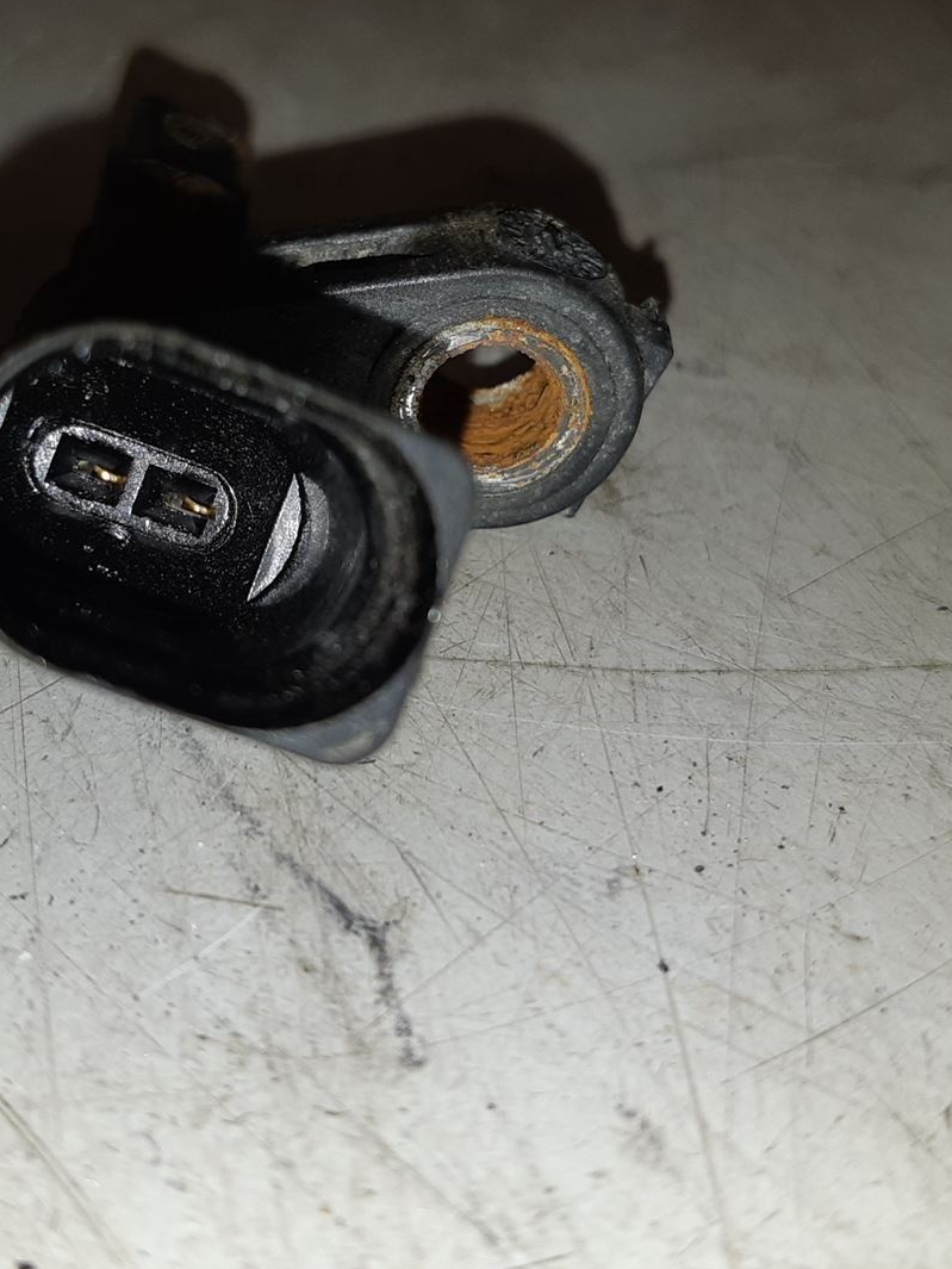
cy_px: 425
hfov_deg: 29.0
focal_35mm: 50
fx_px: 1833
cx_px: 354
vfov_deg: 37.8
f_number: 1.7
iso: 40
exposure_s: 1/540
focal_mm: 3.93
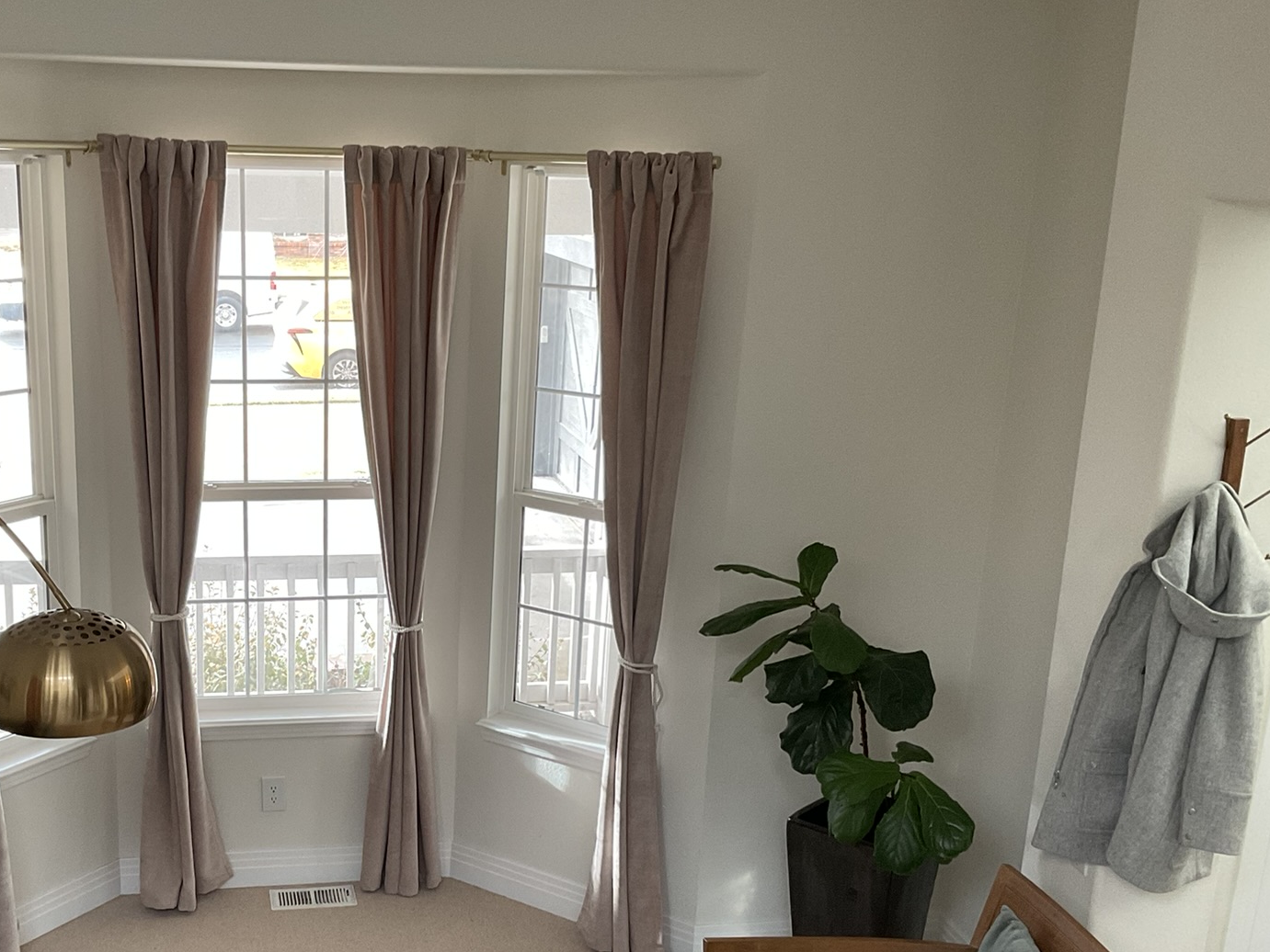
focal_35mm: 43
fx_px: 1578
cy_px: 572
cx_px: 406
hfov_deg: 43.1
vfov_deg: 33.5
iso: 80
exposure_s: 1/60
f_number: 1.8
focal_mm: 3
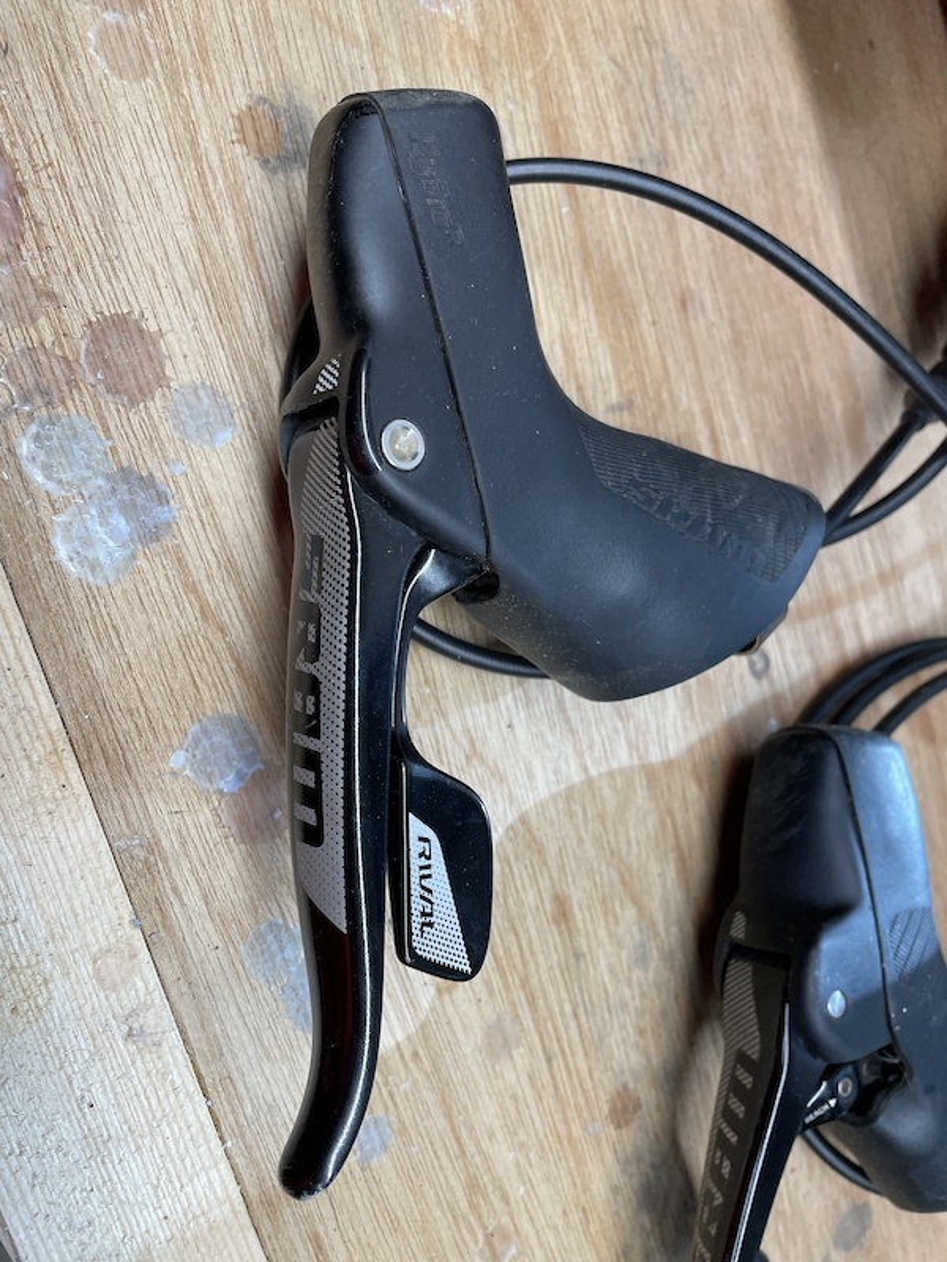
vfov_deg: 67.3
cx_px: 474
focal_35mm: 26
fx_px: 948
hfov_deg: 53.1
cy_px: 631
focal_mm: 4.2
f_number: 1.6
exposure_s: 1/120
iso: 64
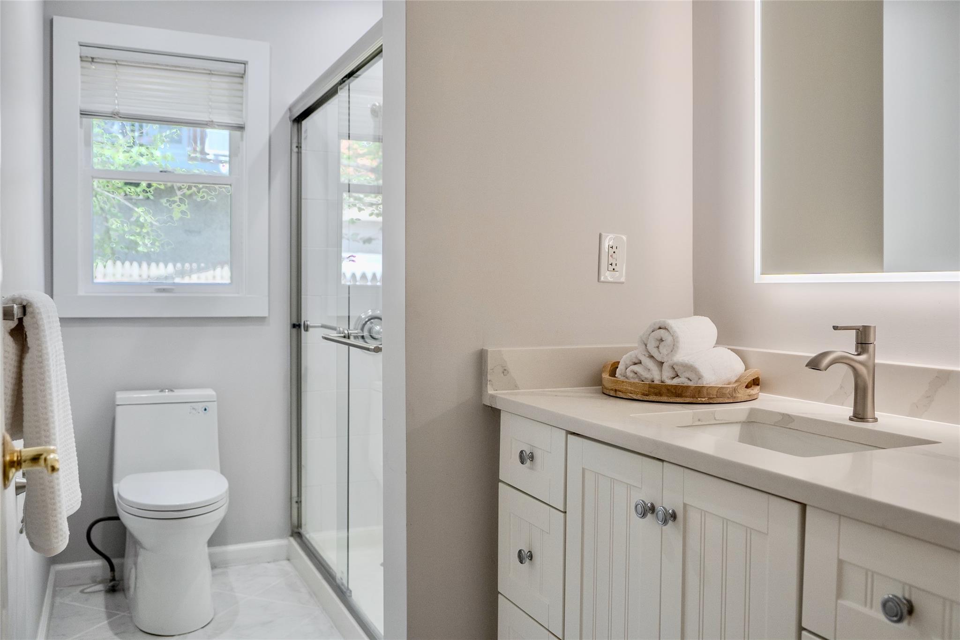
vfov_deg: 43.6
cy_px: 320
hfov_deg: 61.9
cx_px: 480
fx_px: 800
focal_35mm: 30
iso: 400
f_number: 2.8
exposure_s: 1/400
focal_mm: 20
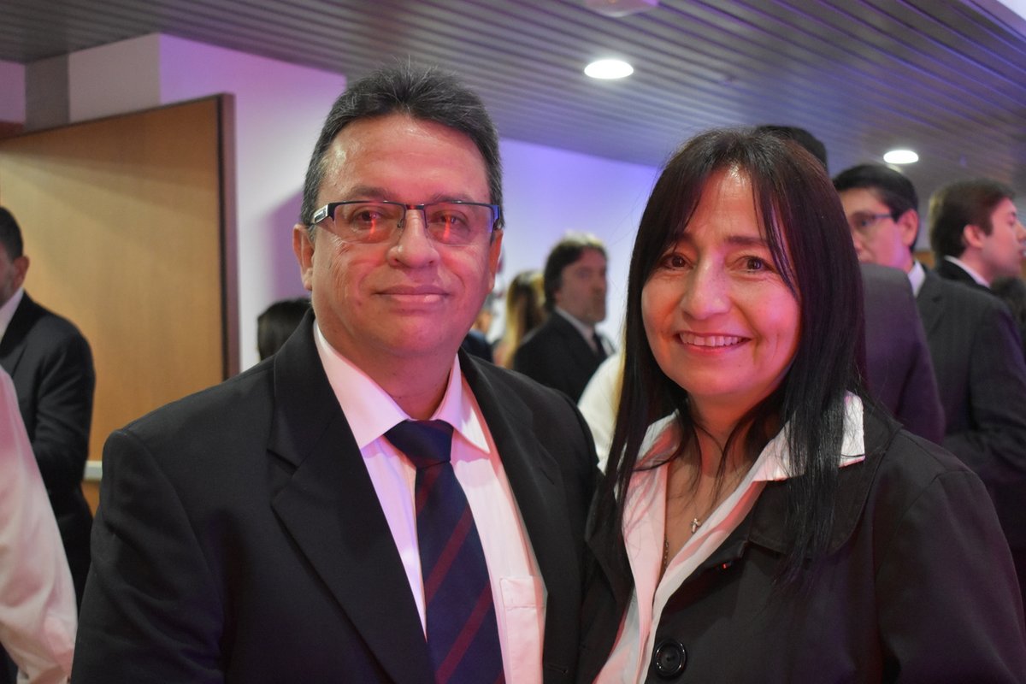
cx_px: 513
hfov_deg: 38.9
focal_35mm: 51
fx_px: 1453
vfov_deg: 26.5
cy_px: 342
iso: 4500
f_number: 4.5
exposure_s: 1/60
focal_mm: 34
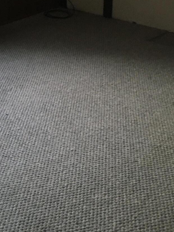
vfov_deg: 27.0
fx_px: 470
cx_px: 45
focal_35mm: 70
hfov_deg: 20.8
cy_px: 34
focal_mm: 4.15
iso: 200
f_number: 2.2
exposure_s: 1/24
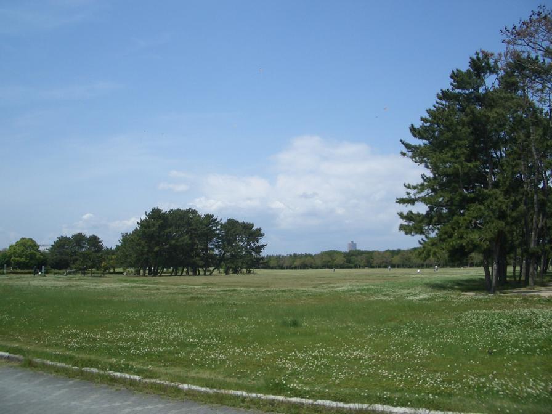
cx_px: 276
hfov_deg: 52.6
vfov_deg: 40.7
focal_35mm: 35
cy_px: 207
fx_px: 558
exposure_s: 1/800
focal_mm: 5.8
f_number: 4.3
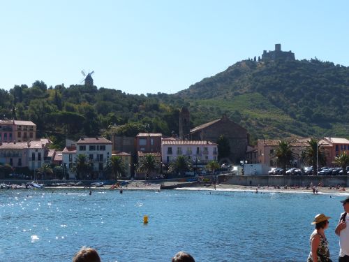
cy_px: 131
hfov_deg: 29.4
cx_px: 174
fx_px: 665
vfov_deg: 22.3
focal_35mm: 66
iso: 100
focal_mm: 11.9
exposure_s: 1/1000
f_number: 4
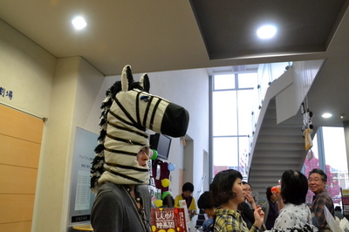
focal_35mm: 27
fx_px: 262
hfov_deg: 67.4
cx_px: 174
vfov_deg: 47.9
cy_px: 116
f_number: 8
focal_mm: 18
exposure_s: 1/60
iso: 3200
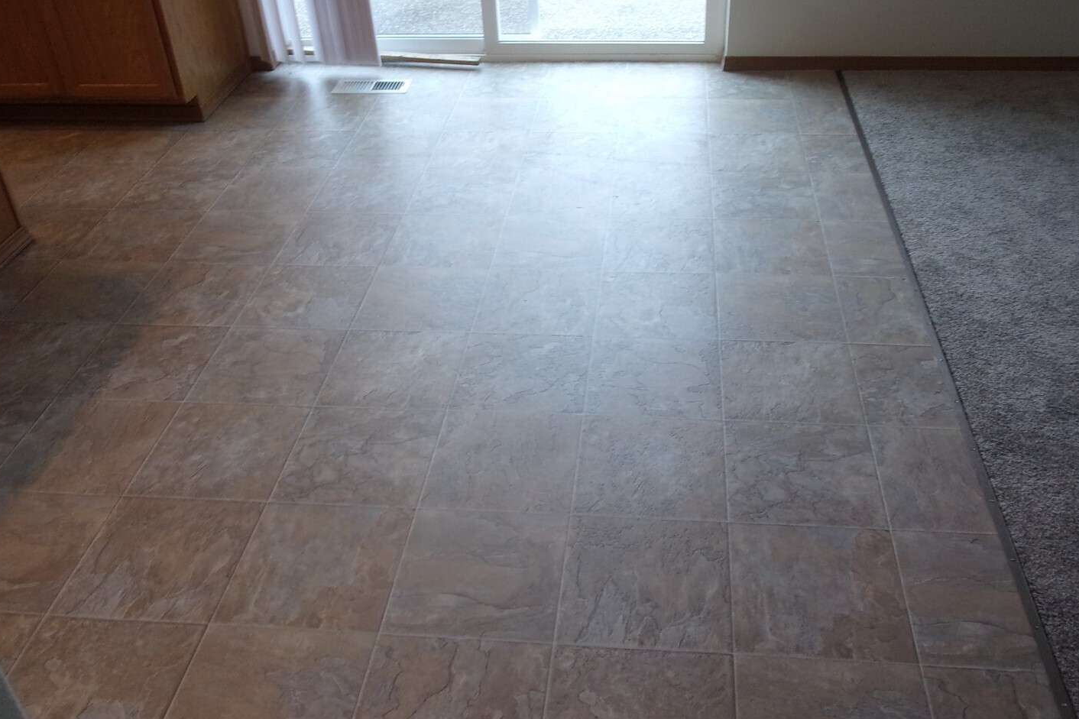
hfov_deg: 57.2
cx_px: 576
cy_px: 335
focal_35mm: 33
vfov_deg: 39.9
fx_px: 989
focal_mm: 5.1
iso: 121
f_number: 3.9
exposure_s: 1/34
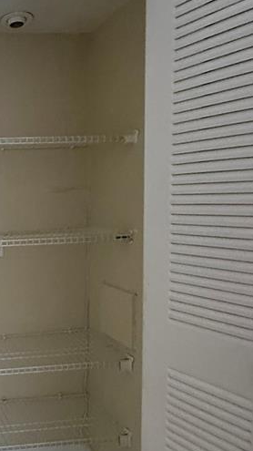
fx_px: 442
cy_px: 252
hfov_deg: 27.6
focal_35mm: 37
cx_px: -60
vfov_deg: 53.9
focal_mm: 2.22
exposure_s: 1/60
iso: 640
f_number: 2.2
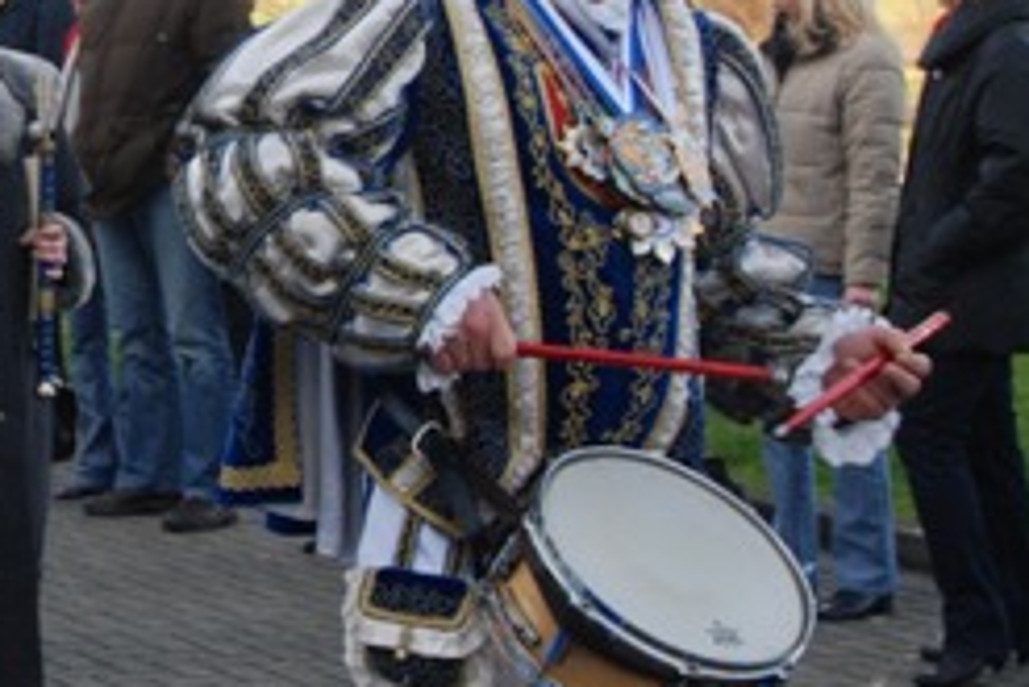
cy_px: 146
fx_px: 3898
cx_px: -96
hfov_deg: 14.7
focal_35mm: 136
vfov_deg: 10.1
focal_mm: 35
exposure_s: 1/200
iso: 400
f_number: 7.1
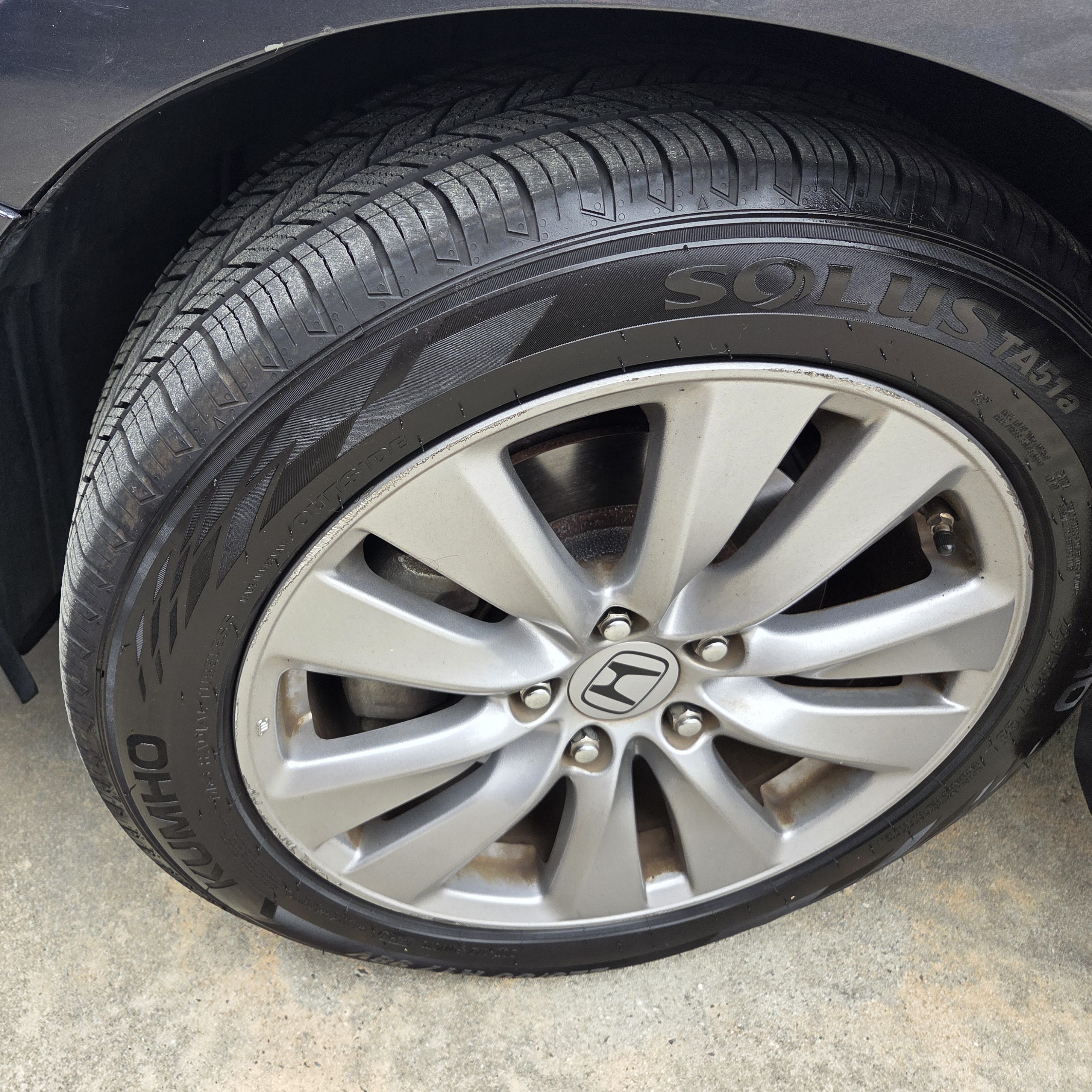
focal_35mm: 28
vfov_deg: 57.3
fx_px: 999
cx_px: 421
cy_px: 532
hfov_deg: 56.7
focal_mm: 5.4
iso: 64
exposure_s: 1/359
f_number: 1.8
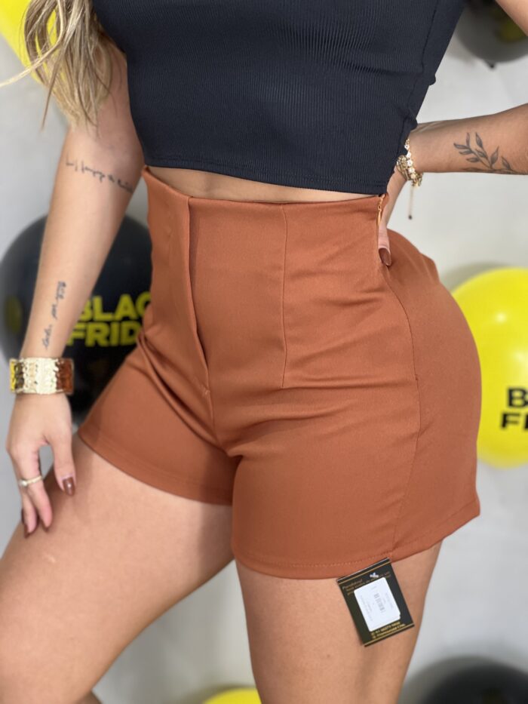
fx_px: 1566
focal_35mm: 77
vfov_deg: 25.3
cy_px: 352
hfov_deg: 19.1
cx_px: 264
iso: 125
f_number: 2.8
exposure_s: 1/40
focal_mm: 9
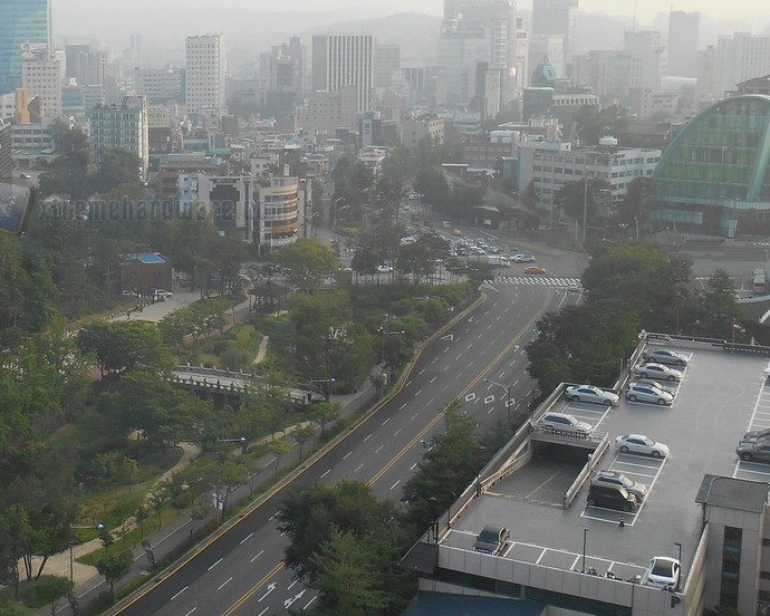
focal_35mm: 53
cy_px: 208
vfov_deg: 28.4
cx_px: 137
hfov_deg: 34.1
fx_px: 1208
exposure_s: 1/200
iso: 80
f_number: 3.4
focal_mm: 4.7
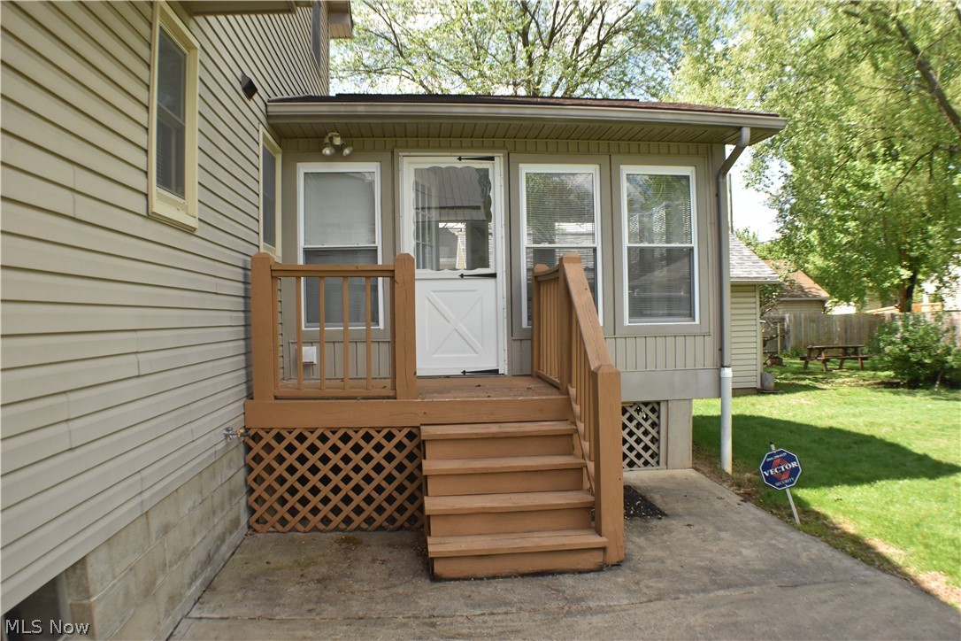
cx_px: 480
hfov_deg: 57.2
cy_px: 320
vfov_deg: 40.0
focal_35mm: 33
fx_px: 881
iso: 800
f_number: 5.6
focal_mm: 22
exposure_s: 1/1000
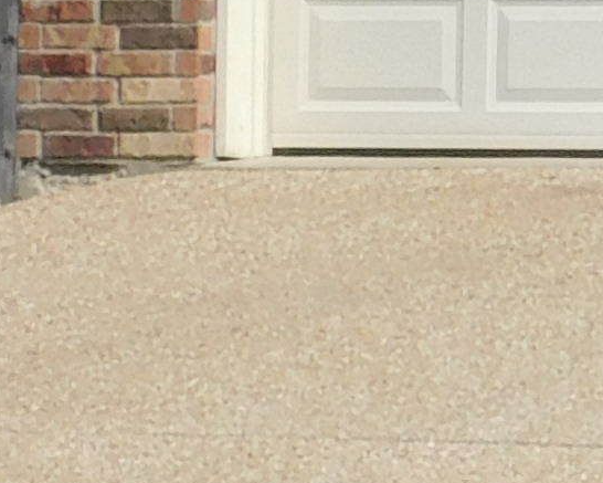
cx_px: 2503
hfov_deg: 4.2
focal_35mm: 420
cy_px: -137
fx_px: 7497
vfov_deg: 3.7
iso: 125
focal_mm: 9
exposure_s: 1/400
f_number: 7.6
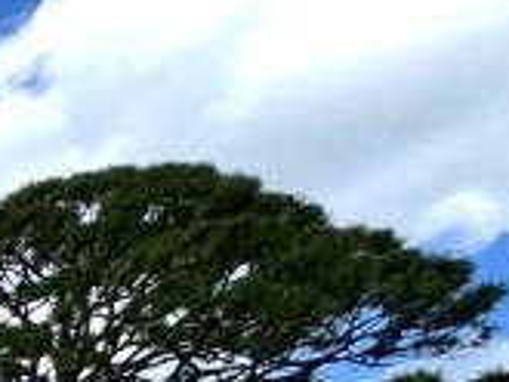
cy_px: 853
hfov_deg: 11.5
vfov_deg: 13.5
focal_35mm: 87
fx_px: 1280
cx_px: -1024
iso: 50
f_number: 2.2
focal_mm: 2.22
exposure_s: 1/2674
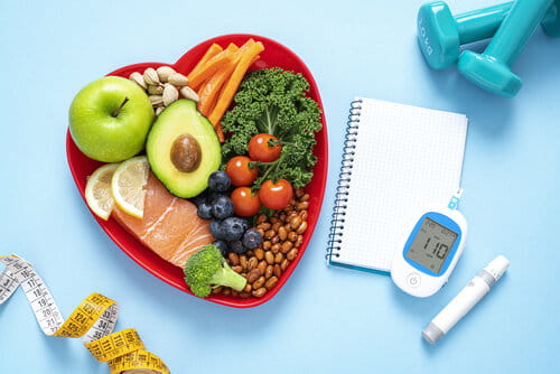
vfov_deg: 33.4
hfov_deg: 48.4
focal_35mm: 40
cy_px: 187
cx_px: 280
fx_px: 623
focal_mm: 40
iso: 200
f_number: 13
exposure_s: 1/100
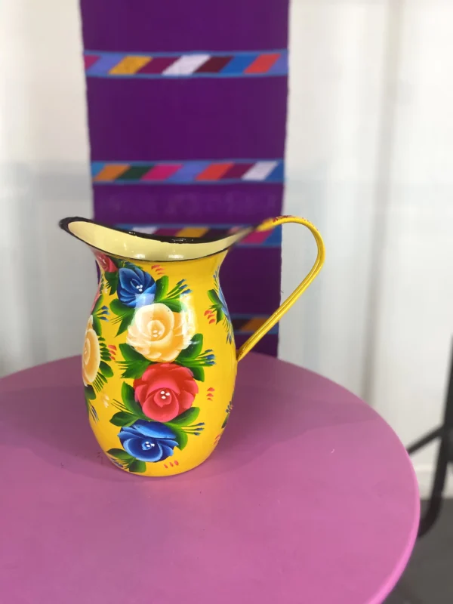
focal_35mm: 26
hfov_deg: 53.1
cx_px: 226
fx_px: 454
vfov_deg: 67.3
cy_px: 302
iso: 100
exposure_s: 1/100
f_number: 1.8
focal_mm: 4.25
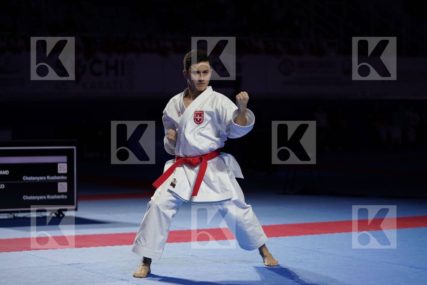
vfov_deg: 12.9
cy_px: 142
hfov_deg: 19.3
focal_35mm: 106
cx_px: 214
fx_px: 1257
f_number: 2.8
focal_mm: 106
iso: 400
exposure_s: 1/500
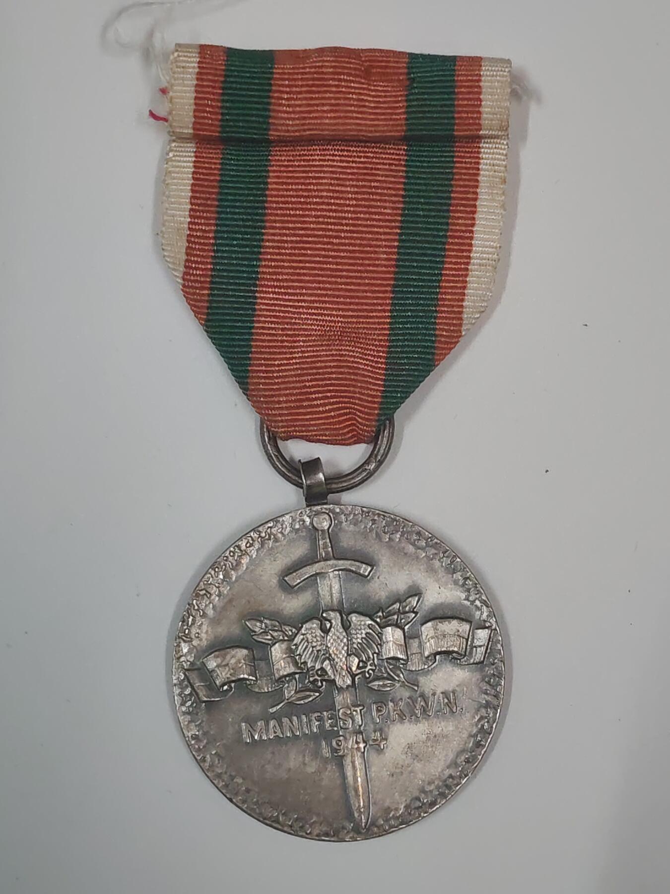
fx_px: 1755
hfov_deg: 21.6
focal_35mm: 68
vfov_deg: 28.6
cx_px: 335
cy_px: 447
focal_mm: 5.52
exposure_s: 1/50
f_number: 1.95
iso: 640
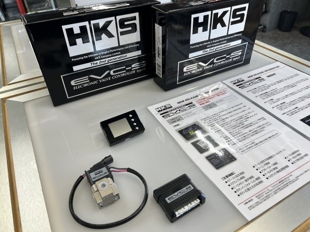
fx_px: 233
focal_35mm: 26
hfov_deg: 67.3
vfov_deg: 53.0
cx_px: 155
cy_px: 116
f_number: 1.5
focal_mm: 5.7
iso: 32
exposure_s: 1/131
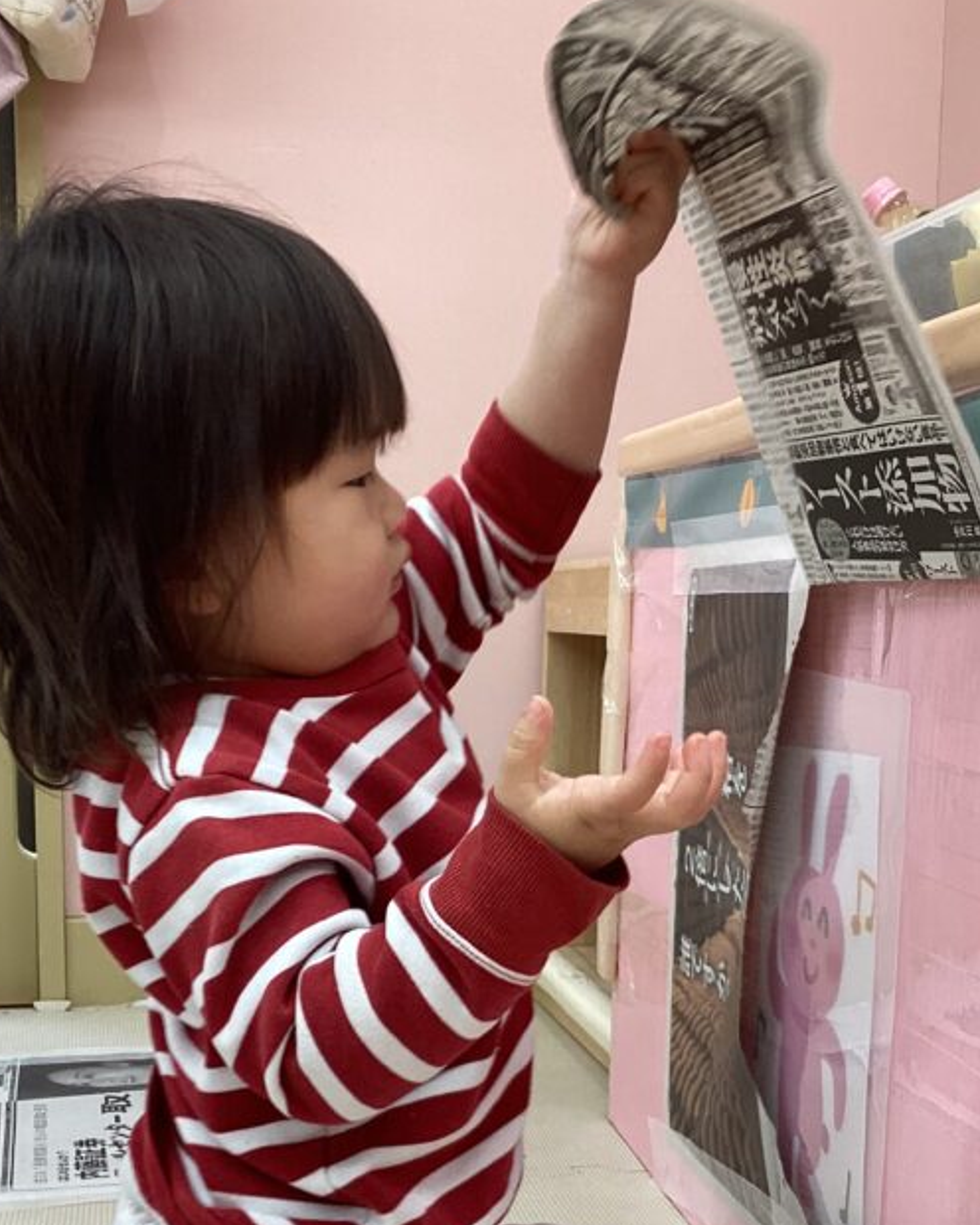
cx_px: 508
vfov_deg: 36.8
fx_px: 1813
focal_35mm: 50
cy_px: 859
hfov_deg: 30.2
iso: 64
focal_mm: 3.3
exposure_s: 1/60
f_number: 2.4
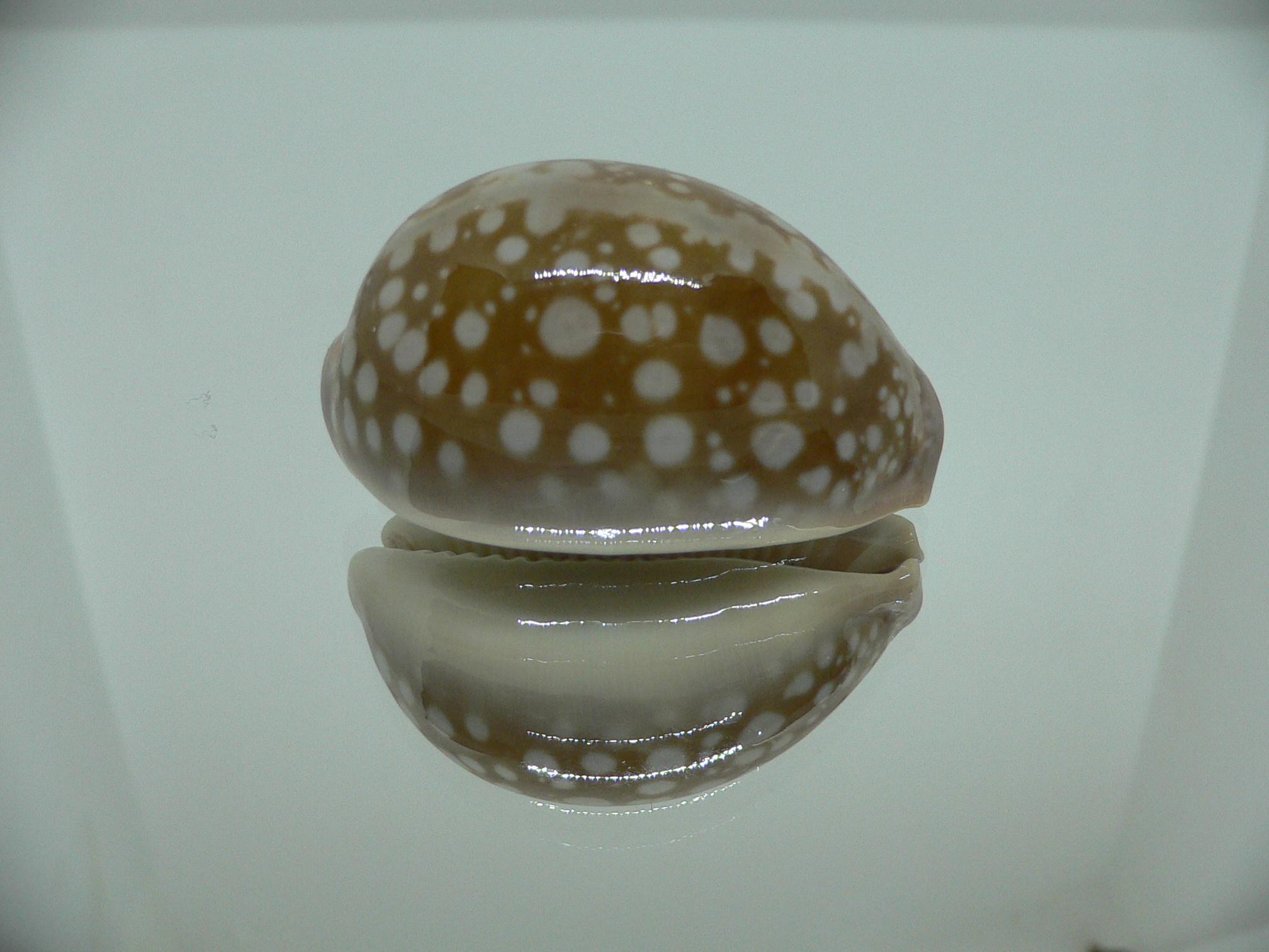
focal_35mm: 35
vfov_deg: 40.7
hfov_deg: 52.6
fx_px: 1283
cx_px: 634
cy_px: 476
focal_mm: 4.6
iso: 150
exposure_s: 1/60
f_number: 2.8
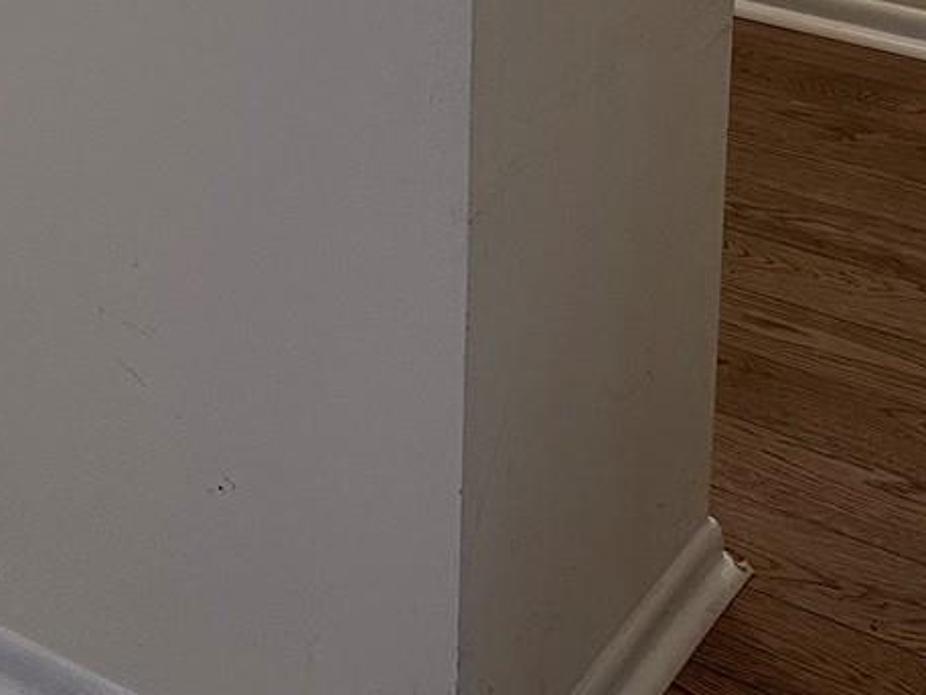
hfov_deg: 21.3
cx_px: -251
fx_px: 2248
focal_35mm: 84
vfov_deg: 15.6
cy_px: -456
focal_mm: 6.86
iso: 200
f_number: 1.78
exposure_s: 1/120
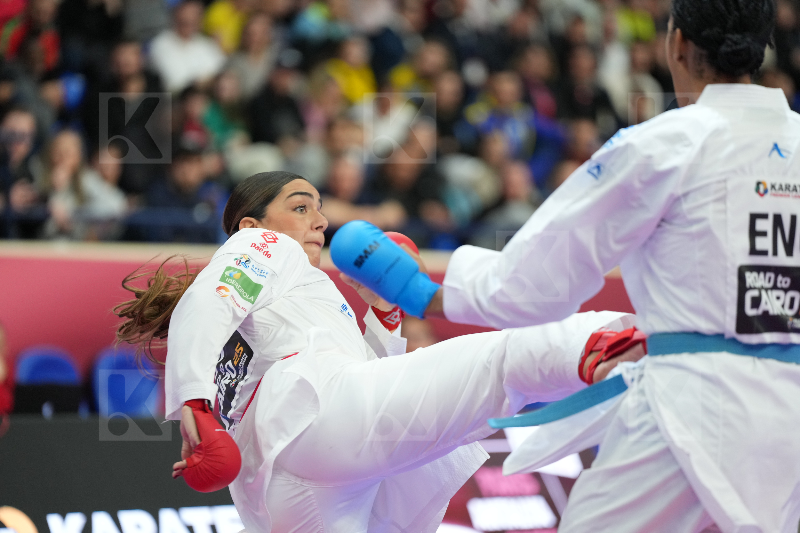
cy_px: 266
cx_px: 400
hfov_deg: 10.3
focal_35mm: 200
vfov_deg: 6.9
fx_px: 4444
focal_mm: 200
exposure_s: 1/1000
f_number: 2.8
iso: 2500
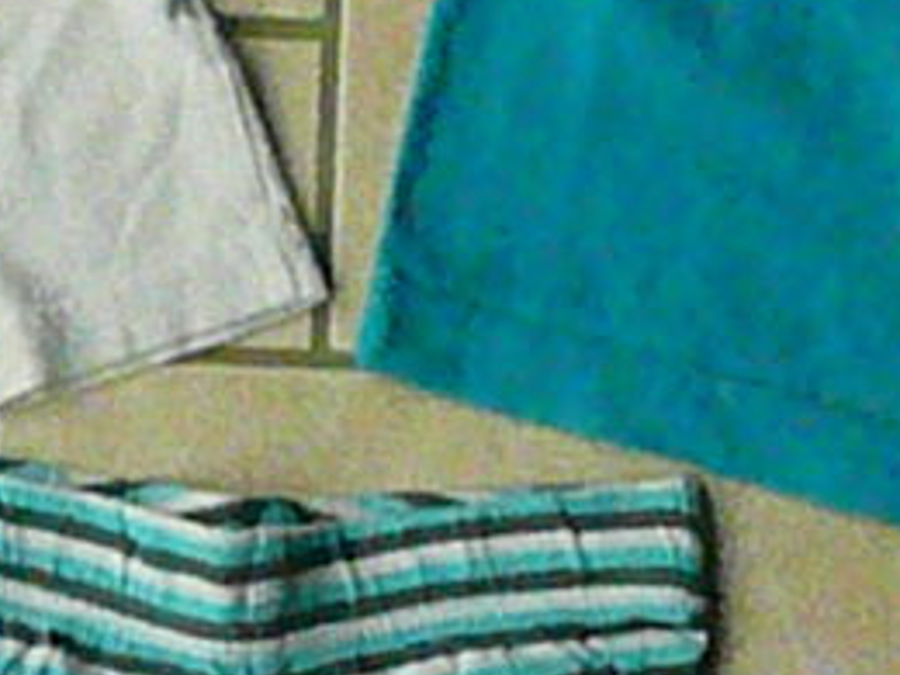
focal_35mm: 177
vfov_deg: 8.4
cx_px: 350
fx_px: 4602
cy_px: 166
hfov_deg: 11.2
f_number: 10
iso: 3200
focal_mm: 7.5
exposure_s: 1/800
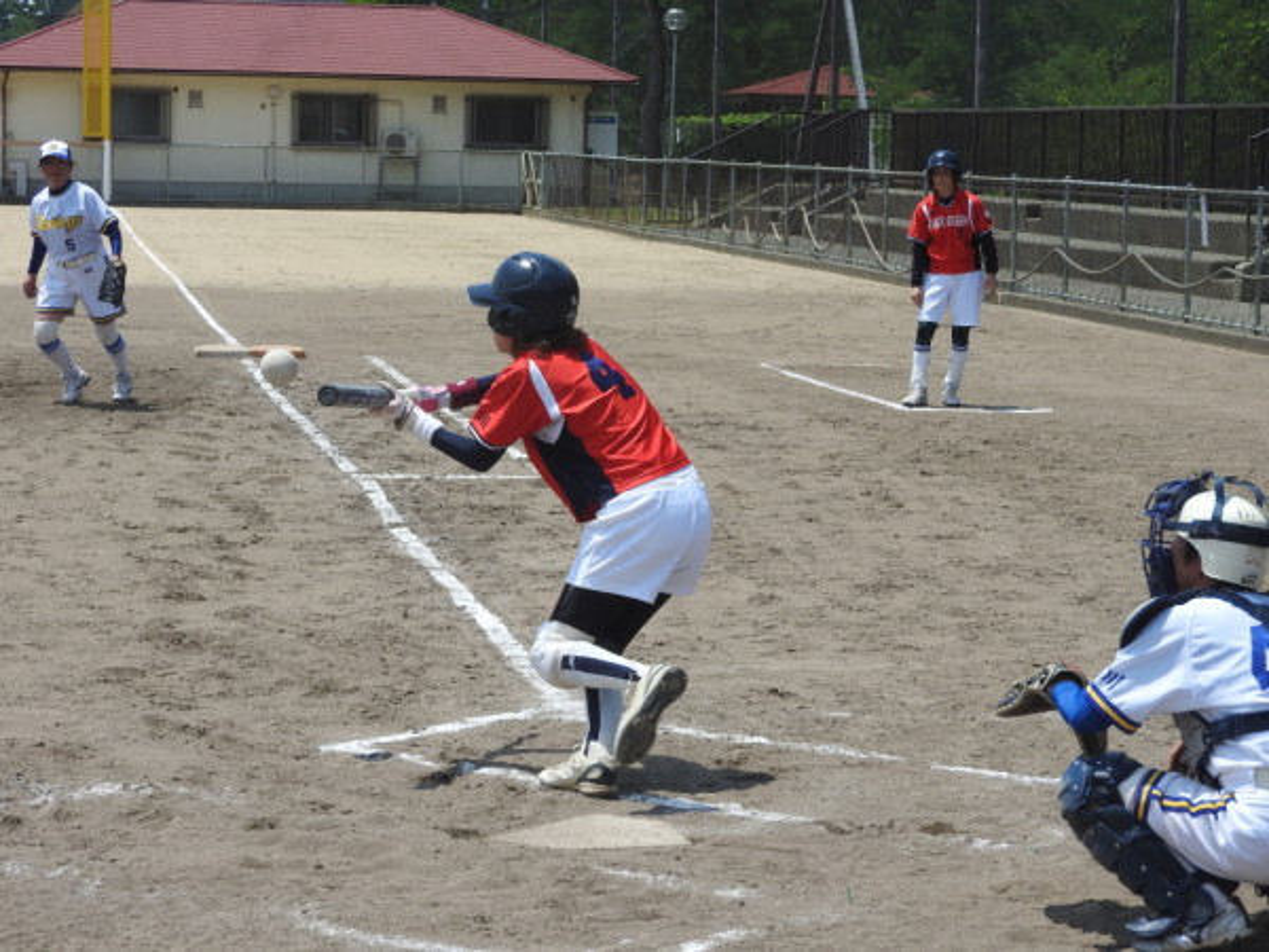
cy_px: 476
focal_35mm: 105
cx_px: 634
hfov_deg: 18.7
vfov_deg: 14.1
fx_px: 3849
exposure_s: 1/800
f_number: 4.8
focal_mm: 18.8
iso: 100
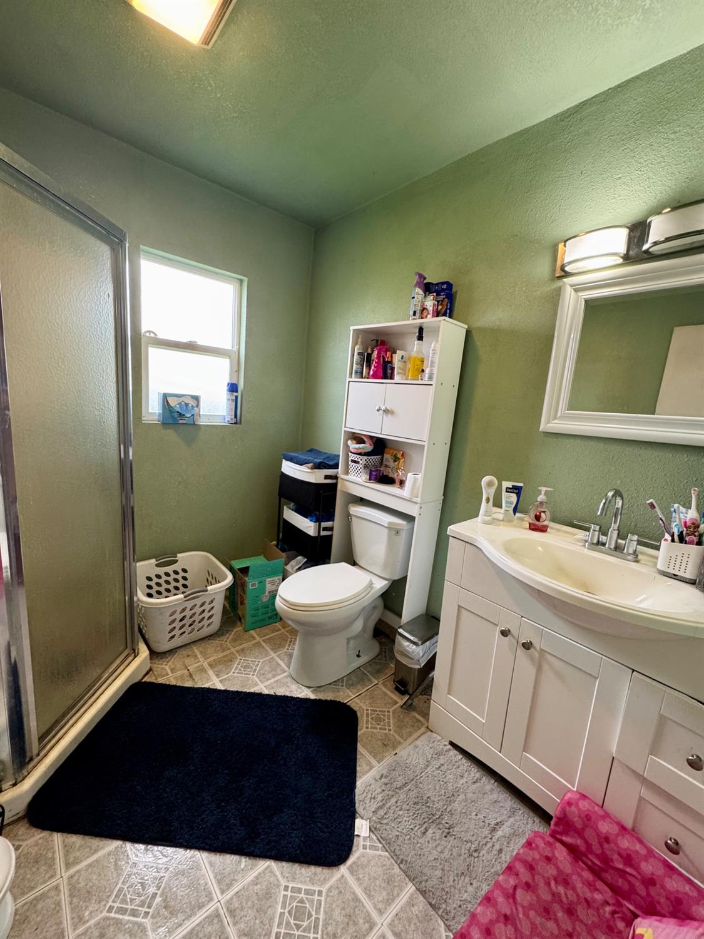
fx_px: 380
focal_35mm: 14
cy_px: 470
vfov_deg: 102.1
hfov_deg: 85.7
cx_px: 352
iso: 200
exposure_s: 1/60
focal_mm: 2.22
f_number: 2.2
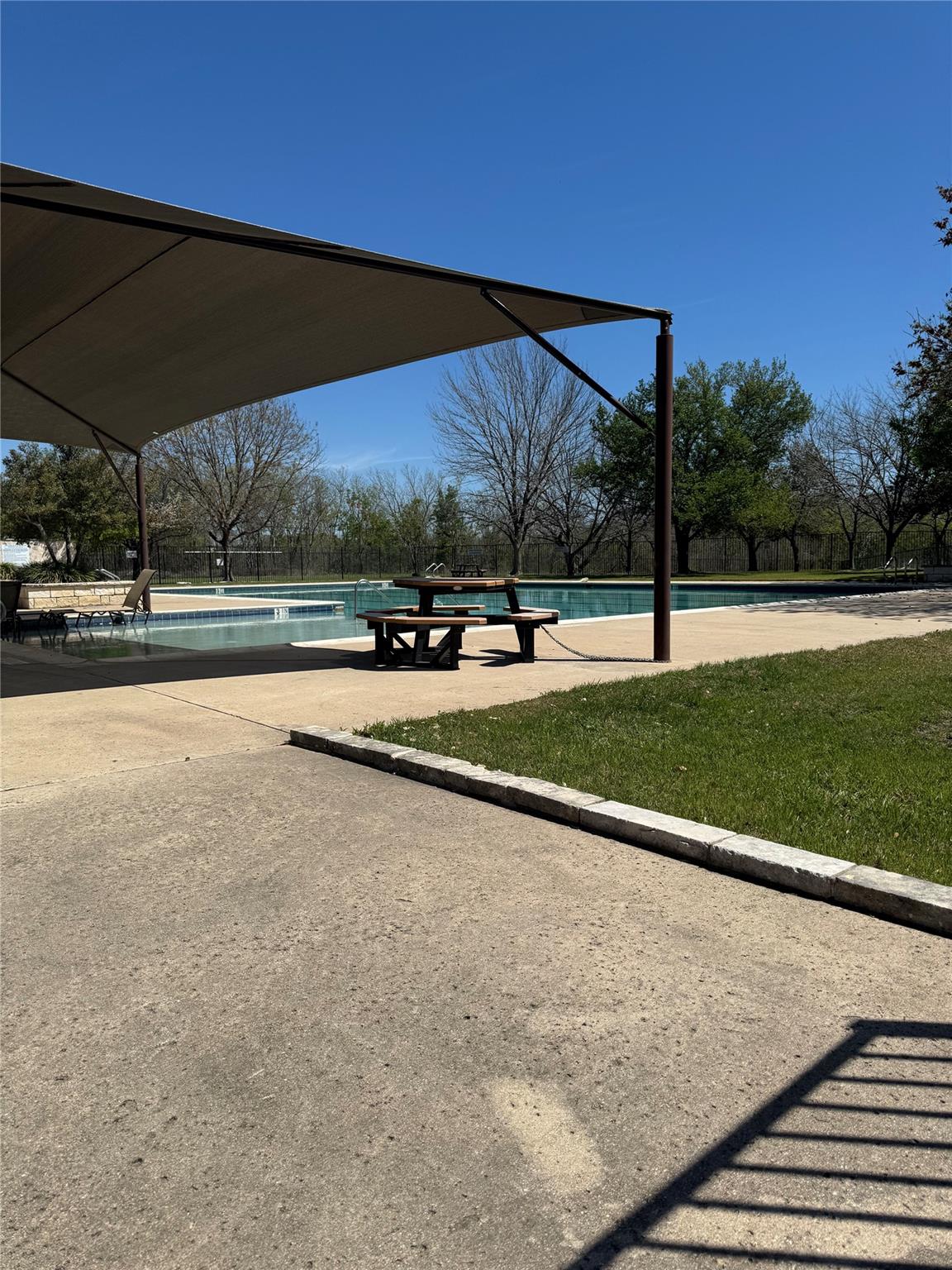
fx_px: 880
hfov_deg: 56.8
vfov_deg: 71.6
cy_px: 635
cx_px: 476
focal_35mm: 24
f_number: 1.78
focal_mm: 6.76
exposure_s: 1/7092
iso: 80
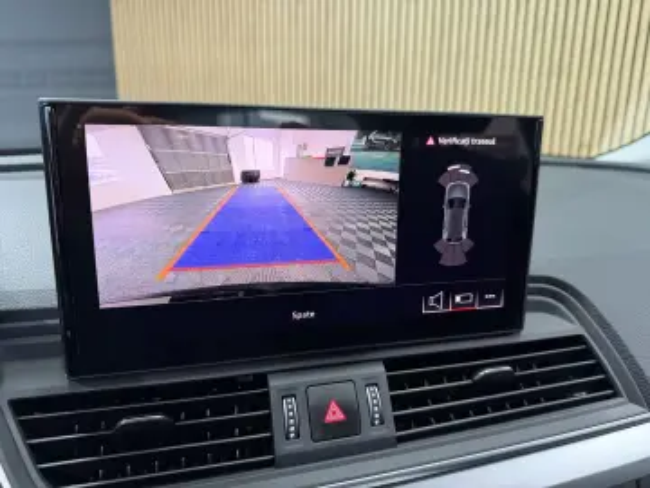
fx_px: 451
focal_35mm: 24
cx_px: 325
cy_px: 244
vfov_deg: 56.8
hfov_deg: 71.6
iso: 320
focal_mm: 6.76
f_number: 1.78
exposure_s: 1/50
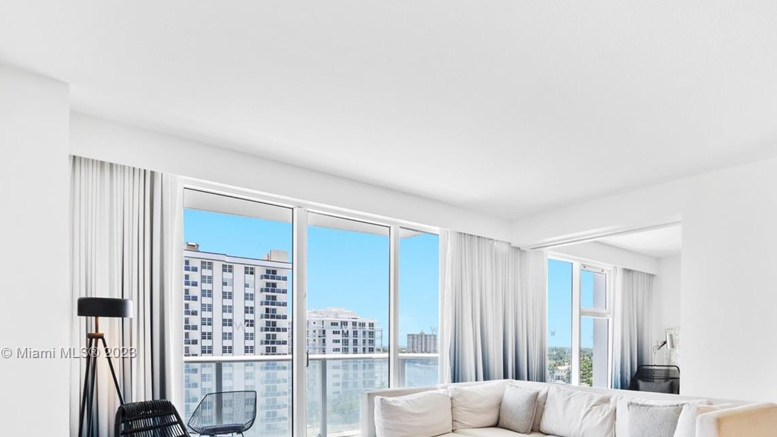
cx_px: 462
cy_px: 353
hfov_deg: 80.3
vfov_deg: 48.4
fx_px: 453
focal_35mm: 22
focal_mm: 10
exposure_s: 1/10
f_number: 8
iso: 200
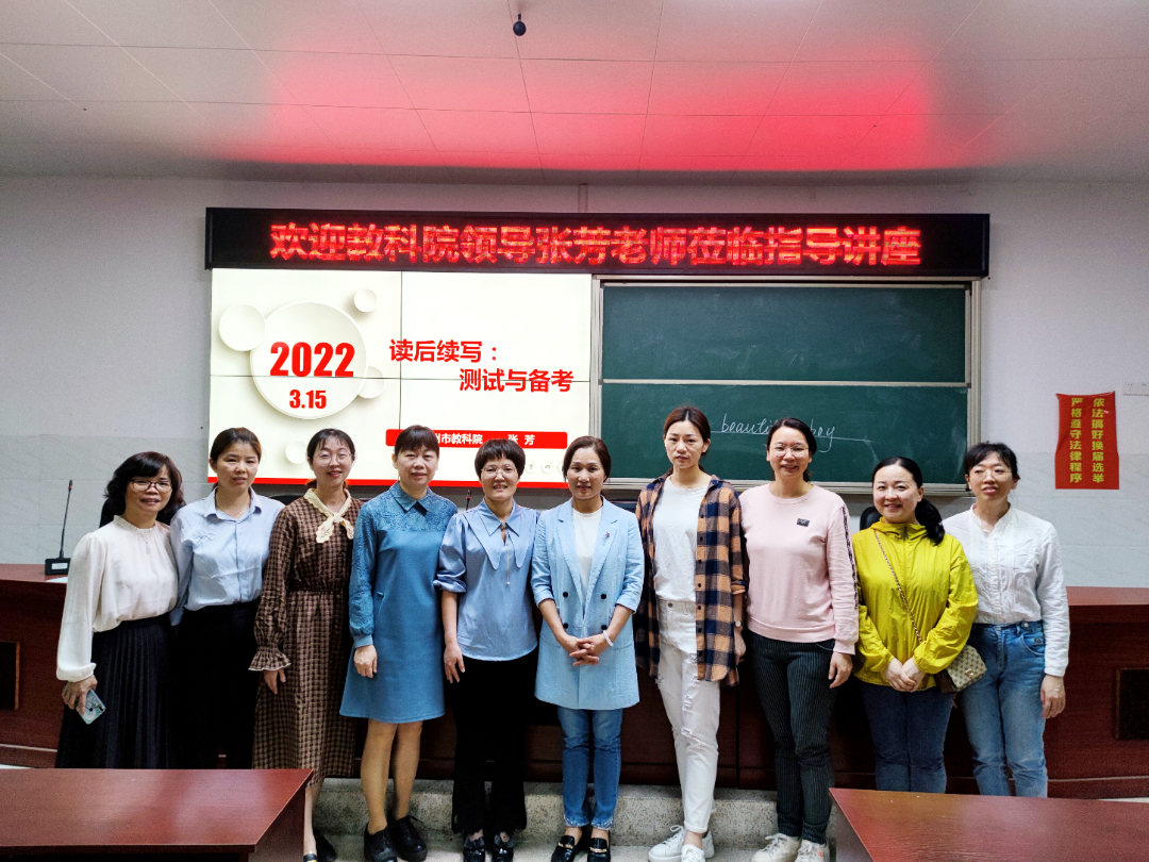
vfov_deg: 56.8
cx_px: 574
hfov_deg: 71.6
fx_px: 797
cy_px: 431
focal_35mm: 24
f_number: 1.69
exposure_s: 1/100
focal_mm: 6.72
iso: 103
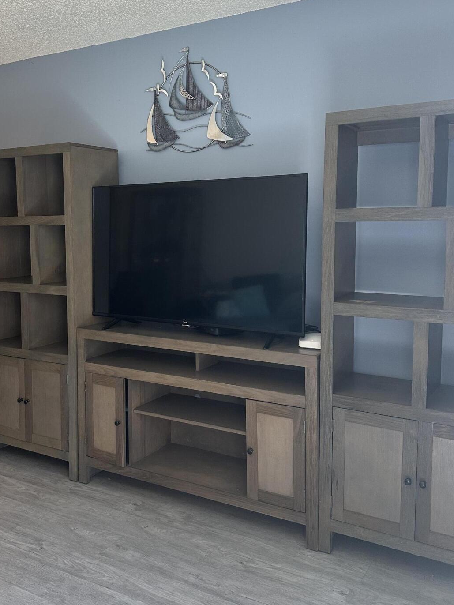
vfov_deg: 52.5
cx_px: 158
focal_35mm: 35
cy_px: 270
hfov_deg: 40.3
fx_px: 612
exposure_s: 1/120
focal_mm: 6.86
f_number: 1.78
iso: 200
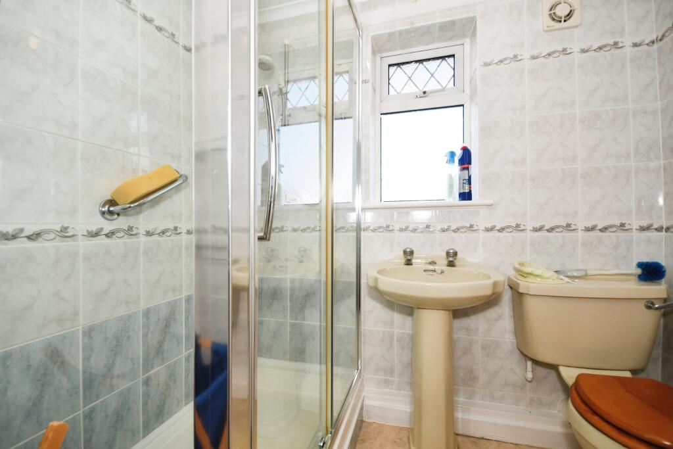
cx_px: 336
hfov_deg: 100.4
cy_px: 224
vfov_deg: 77.3
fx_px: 280
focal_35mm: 15
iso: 400
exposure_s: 1/60
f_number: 8
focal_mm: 10
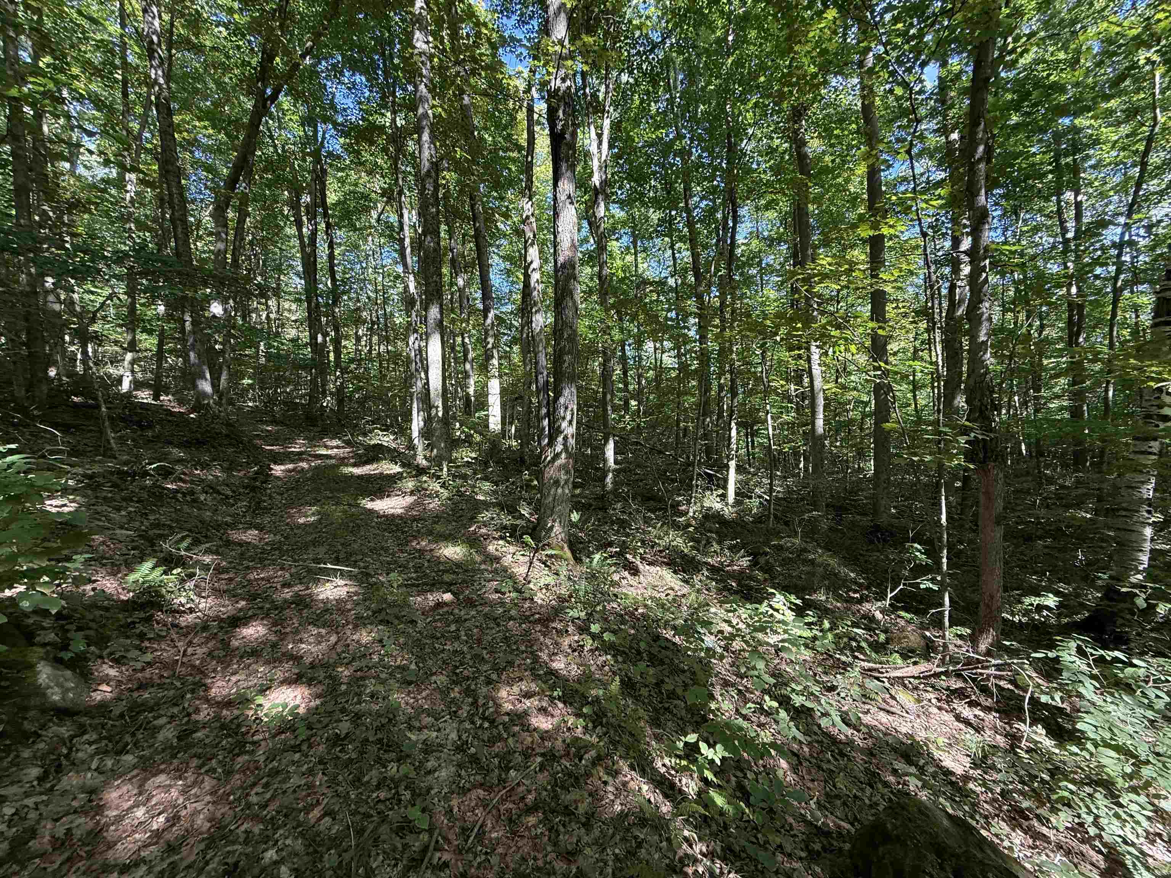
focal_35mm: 14
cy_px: 439
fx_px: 474
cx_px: 586
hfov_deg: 102.1
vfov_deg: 85.7
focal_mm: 2.22
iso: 125
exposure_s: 1/99
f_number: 2.2
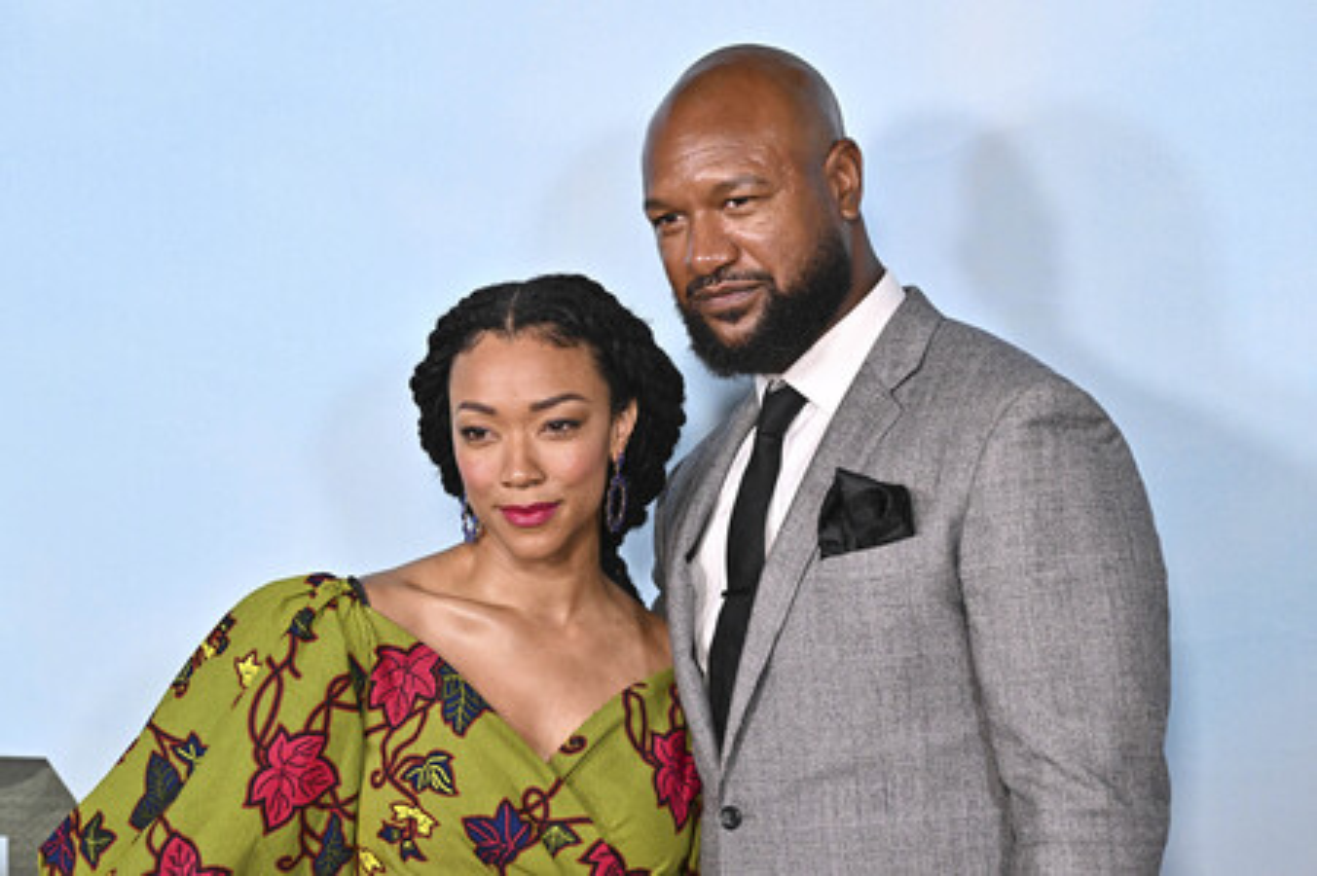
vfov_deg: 17.5
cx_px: 658
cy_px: 438
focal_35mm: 78
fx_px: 2851
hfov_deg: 26.0
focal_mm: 78
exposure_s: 1/250
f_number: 4.5
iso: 3200
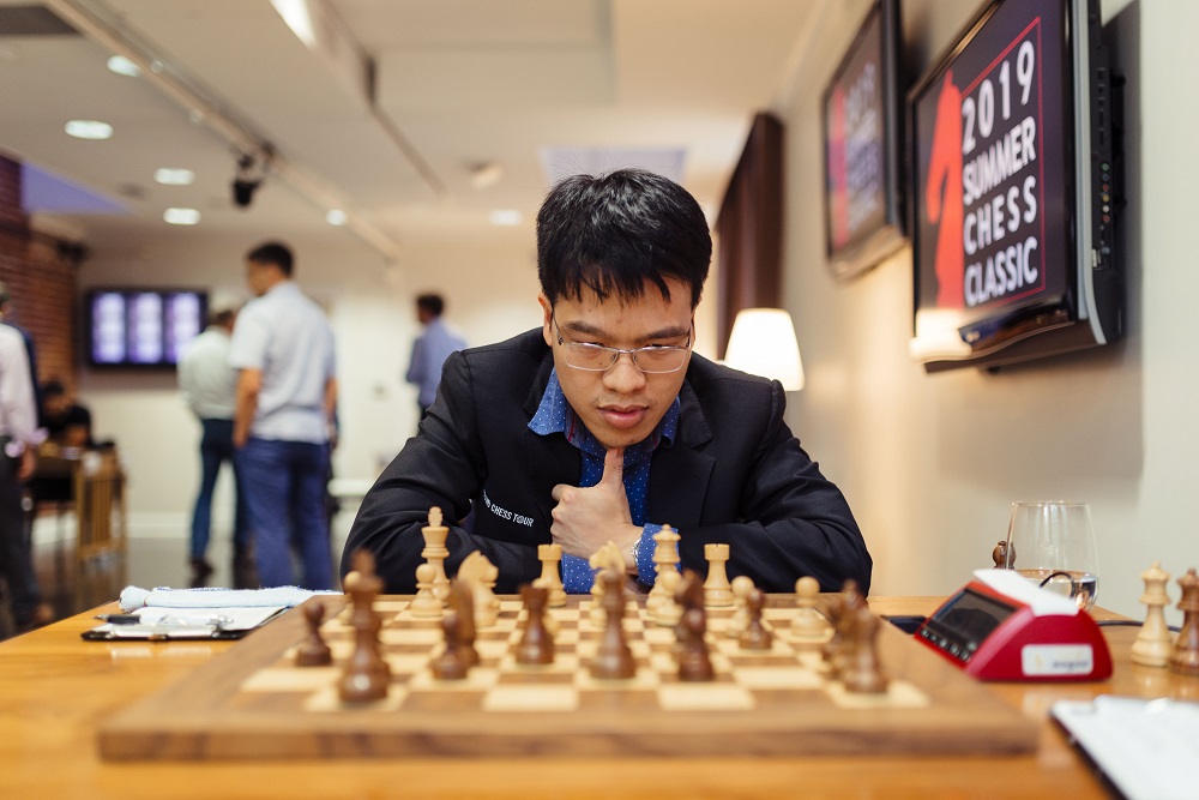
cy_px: 400
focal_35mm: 35
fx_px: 1166
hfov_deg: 54.4
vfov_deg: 37.9
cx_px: 600
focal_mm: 35
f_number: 1.8
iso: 400
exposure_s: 1/100
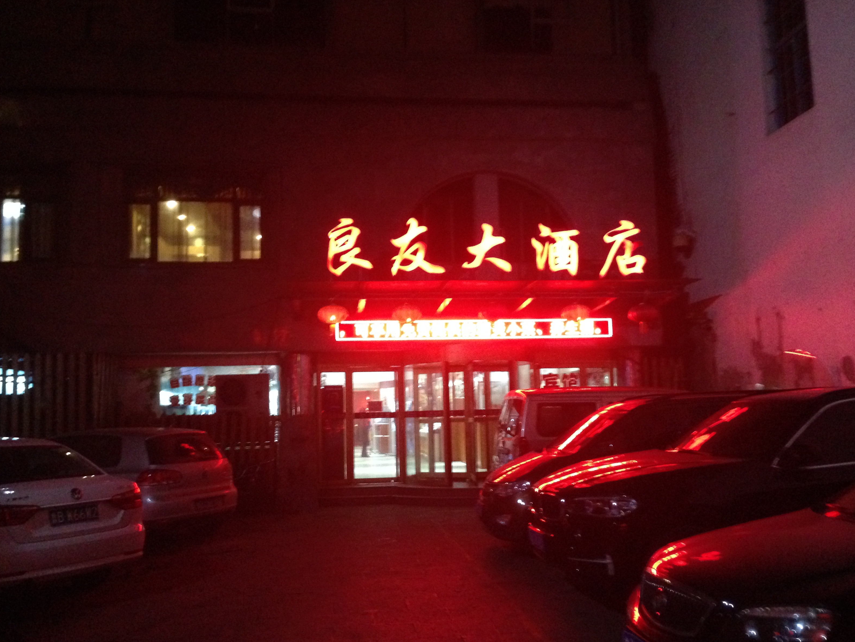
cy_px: 325
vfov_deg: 41.8
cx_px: 425
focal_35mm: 34
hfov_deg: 54.0
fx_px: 840
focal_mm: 4.12
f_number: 2.4
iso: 640
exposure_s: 1/15
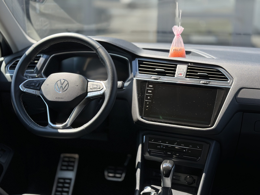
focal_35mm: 48
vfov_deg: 30.3
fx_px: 361
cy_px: 98
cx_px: 130
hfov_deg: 39.7
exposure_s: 1/919
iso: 80
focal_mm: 6.86
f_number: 1.78
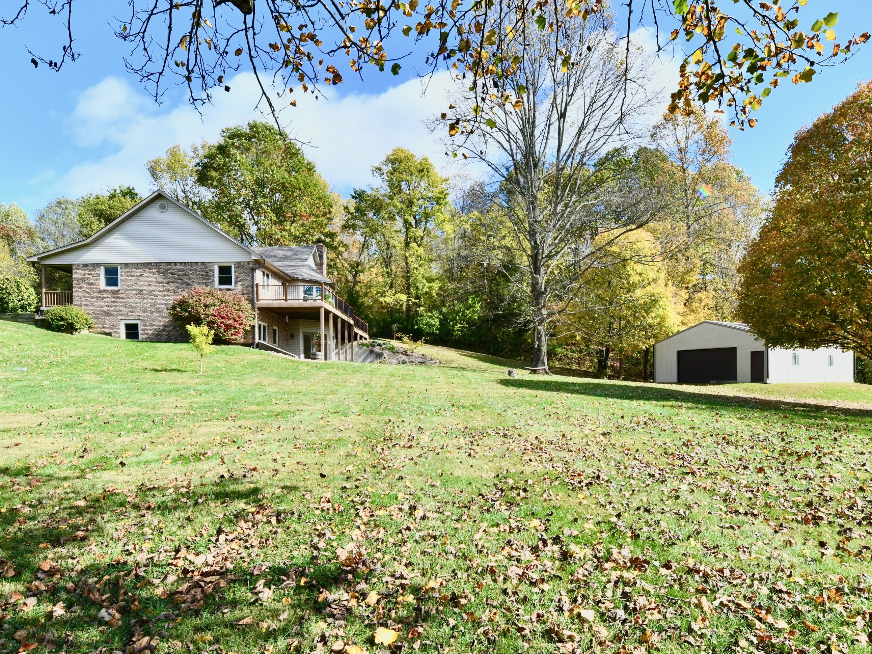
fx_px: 403
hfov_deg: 94.5
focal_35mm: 16
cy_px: 328
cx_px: 446
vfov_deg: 78.1
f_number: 13
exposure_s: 1/640
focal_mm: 14
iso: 640
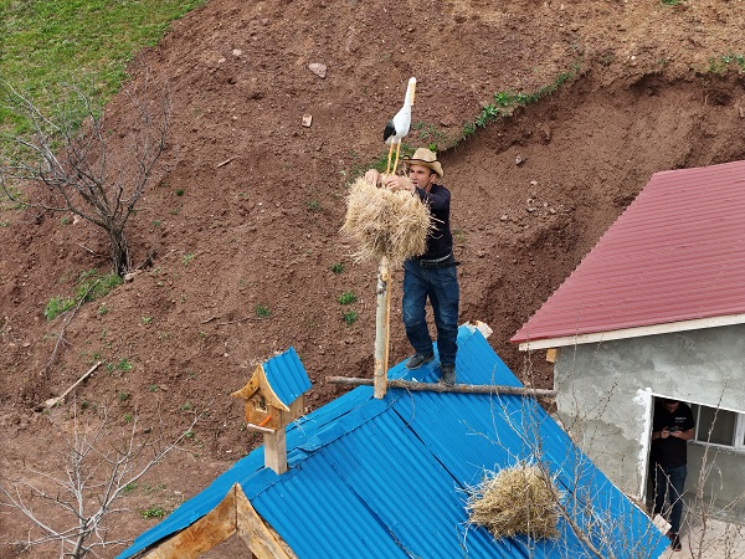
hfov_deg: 27.8
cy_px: 280
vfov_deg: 21.0
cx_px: 372
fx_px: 1507
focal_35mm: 70
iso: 100
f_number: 2.8
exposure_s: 1/640
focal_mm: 19.35
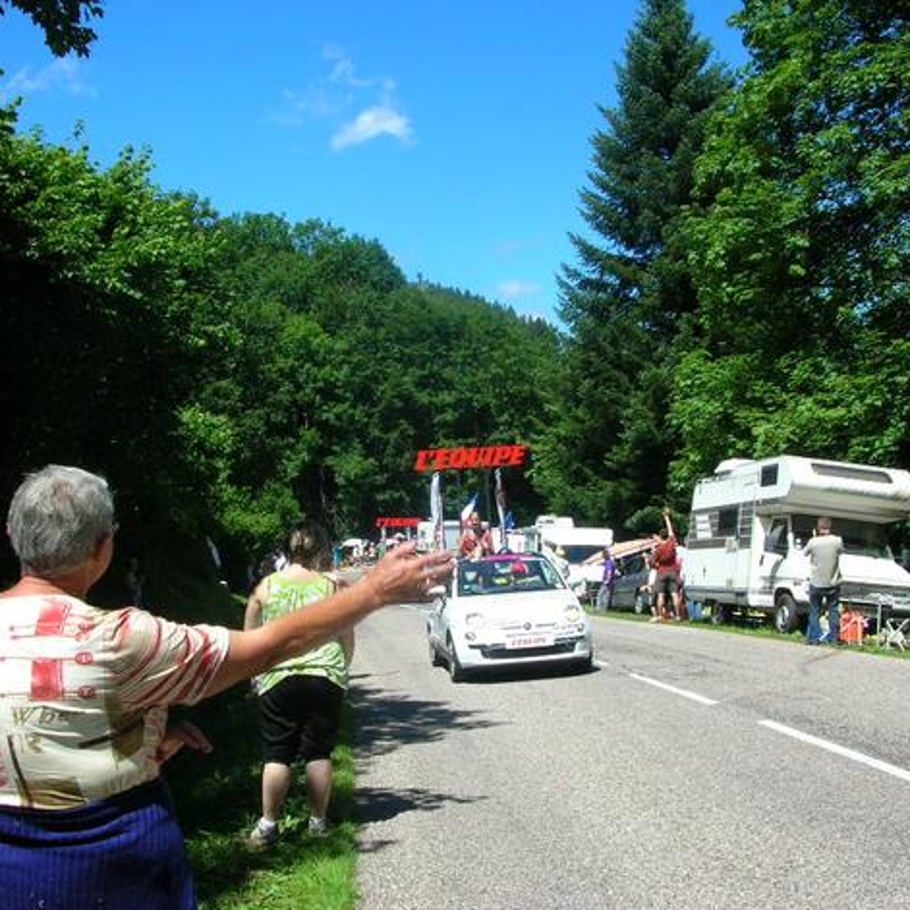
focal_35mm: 42
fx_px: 1249
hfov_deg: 40.0
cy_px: 448
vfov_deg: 40.0
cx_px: 446
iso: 50
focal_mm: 5.8
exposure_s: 1/232
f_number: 5.6
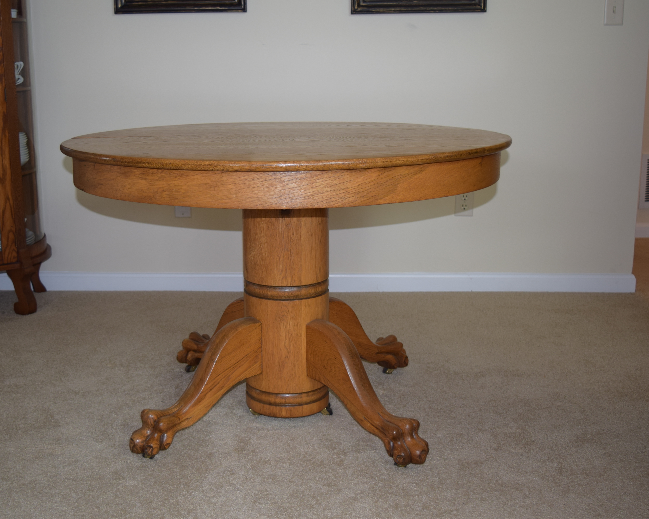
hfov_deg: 41.9
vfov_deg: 34.2
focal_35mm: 44
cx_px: 273
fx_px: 845
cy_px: 259
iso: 400
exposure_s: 1/60
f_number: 4
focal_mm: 26
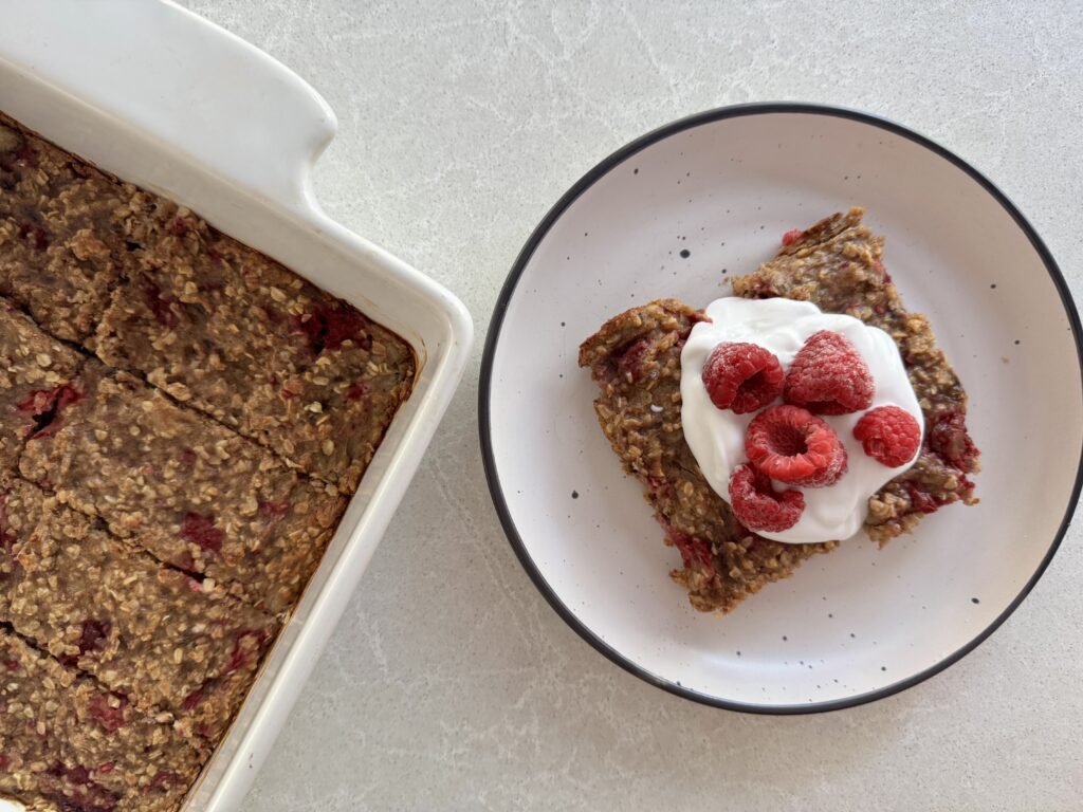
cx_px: 542
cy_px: 406
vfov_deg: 56.8
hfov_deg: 71.6
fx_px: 751
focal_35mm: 24
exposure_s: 1/121
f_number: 1.78
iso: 160
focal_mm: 6.76
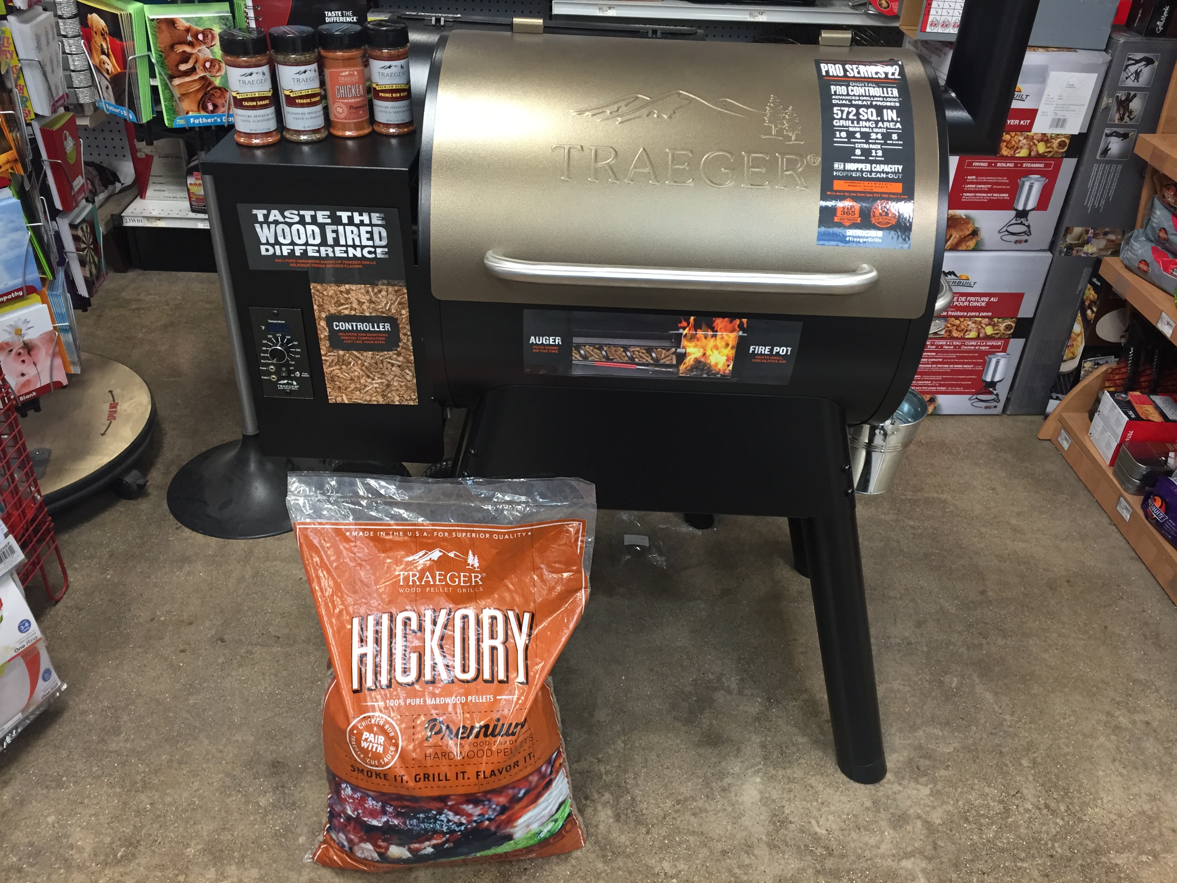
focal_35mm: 29
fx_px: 986
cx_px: 588
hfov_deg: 61.7
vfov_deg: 48.2
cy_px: 442
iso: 100
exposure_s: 1/30
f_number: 2.2
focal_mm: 4.15
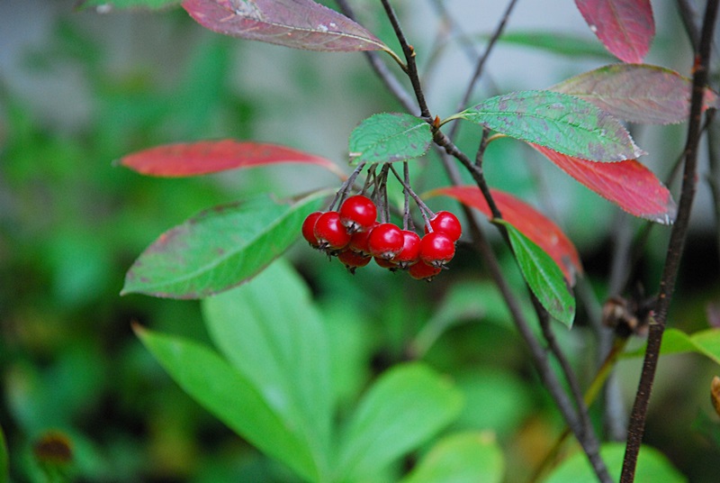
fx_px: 4056
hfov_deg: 10.1
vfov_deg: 6.8
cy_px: 242
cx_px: 360
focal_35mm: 202
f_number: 5.6
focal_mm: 135
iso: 560
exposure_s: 1/30
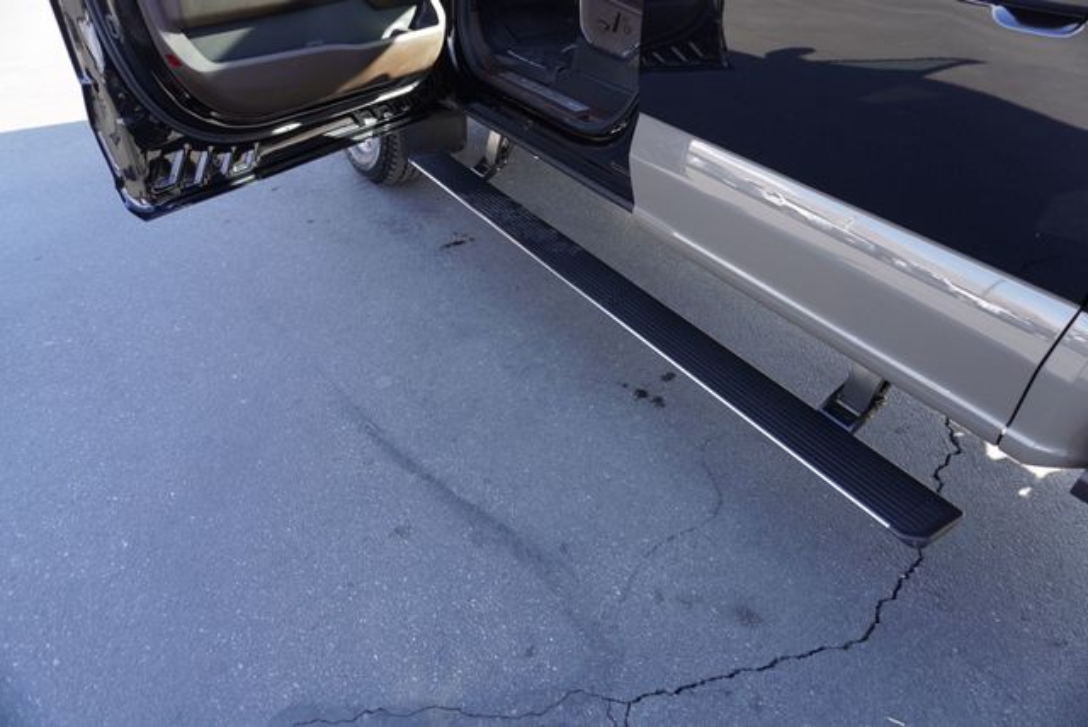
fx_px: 726
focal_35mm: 24
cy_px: 364
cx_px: 544
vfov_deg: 53.2
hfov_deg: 73.7
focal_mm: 16
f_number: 4
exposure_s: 1/160
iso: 250
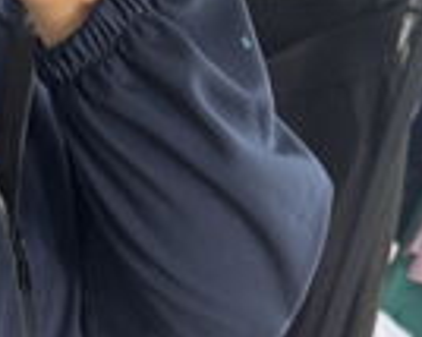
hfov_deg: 19.1
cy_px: 550
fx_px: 1161
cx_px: -123
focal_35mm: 93
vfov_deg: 15.0
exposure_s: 1/50
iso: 320
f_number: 1.78
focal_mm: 6.76
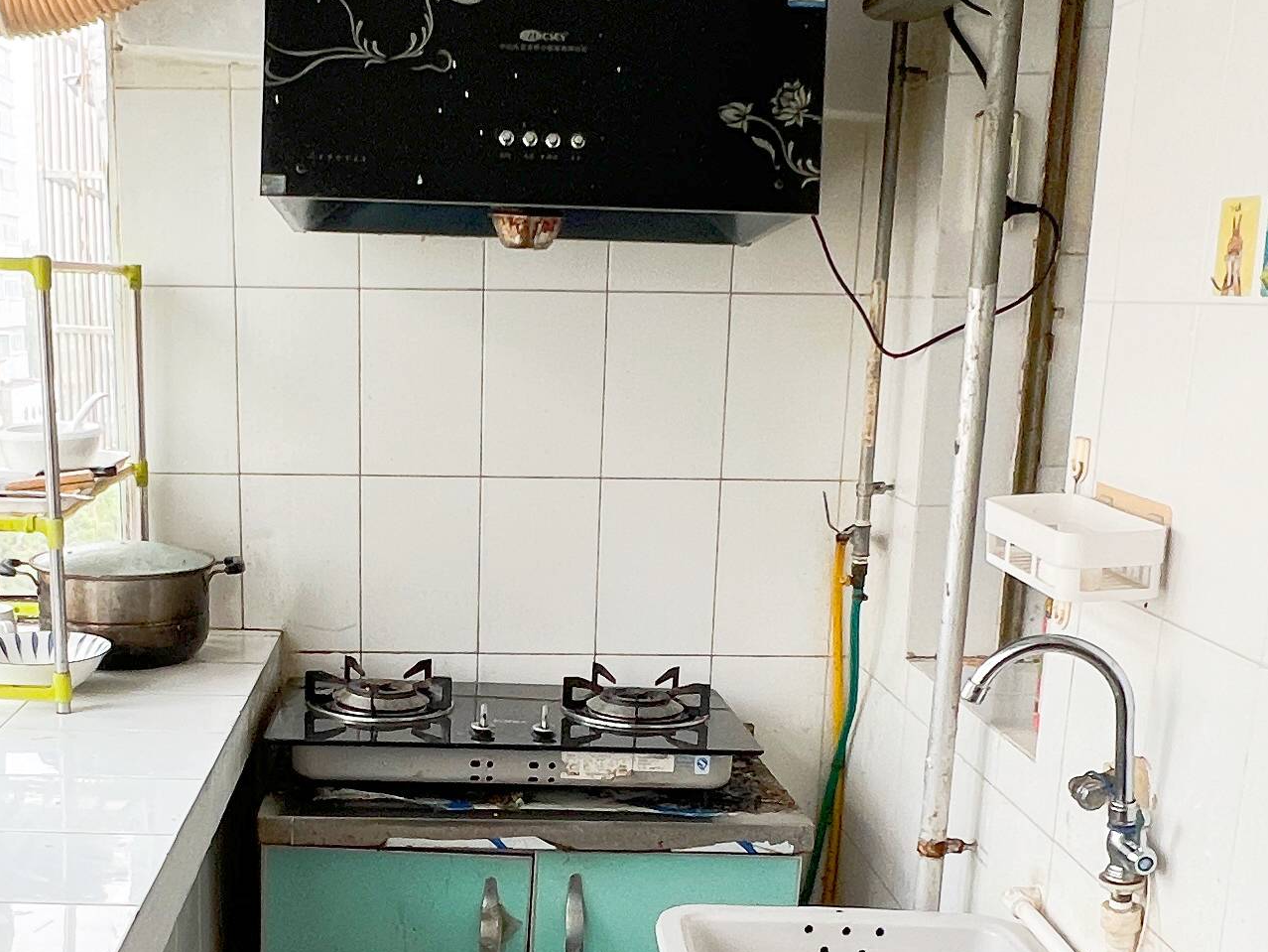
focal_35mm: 41
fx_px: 1502
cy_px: 703
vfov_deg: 34.5
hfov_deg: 45.3
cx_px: 457
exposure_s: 1/99
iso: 50
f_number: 1.8
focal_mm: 1.57
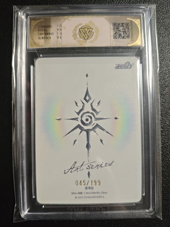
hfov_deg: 53.1
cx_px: 85
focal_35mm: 26
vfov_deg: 67.3
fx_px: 170
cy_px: 114
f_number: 1.5
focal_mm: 4.94
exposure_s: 1/200
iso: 800
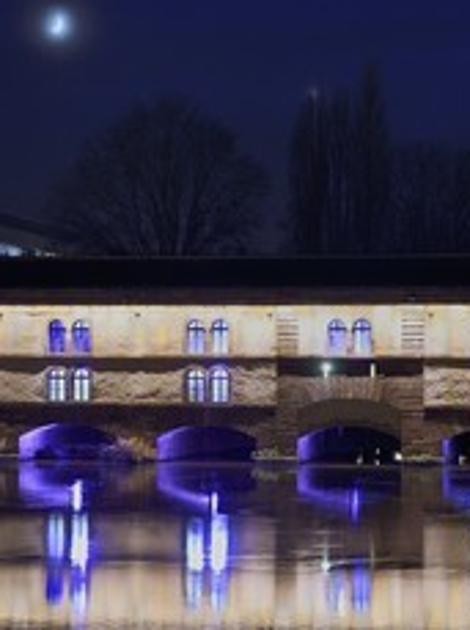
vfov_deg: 21.3
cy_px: 360
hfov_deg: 16.0
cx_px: 312
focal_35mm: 92
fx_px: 1670
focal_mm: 52
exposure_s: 1.3
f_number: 6.3
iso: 400
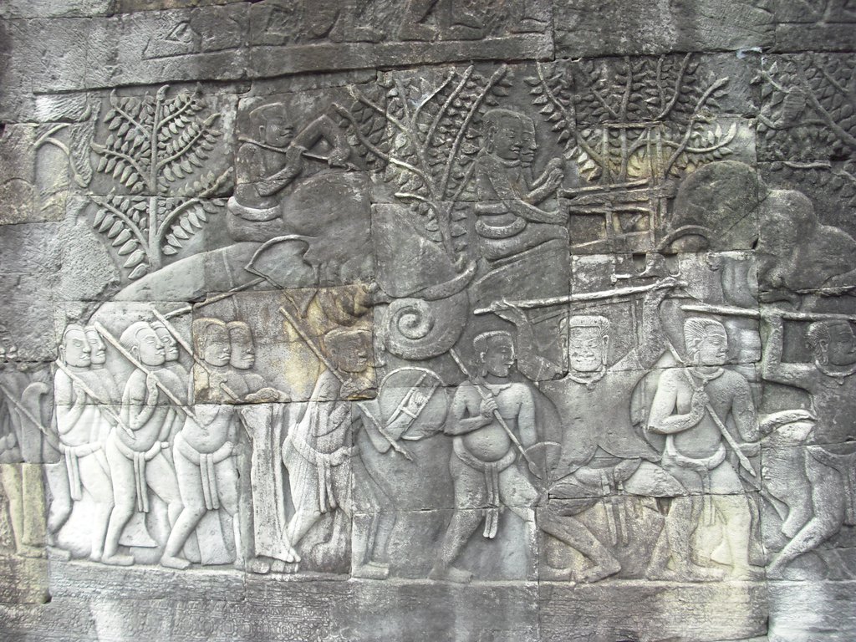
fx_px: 940
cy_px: 321
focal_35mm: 38
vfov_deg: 37.7
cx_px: 428
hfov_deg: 49.0
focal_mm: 6.2
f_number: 2.8
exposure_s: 1/125
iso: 100
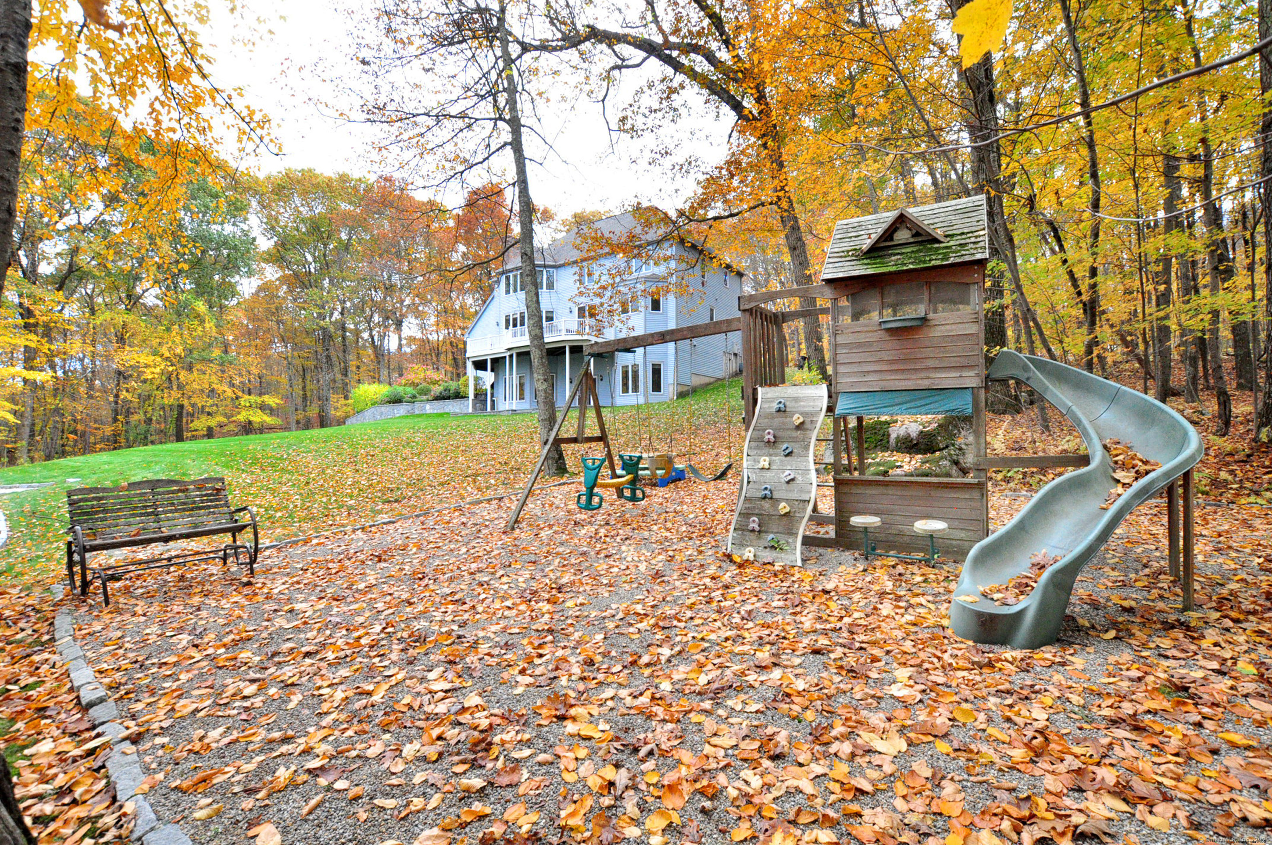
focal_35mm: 15
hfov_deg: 100.5
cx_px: 636
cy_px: 422
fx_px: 529
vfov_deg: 77.2
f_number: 8
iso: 2000
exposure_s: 1/125
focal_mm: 10
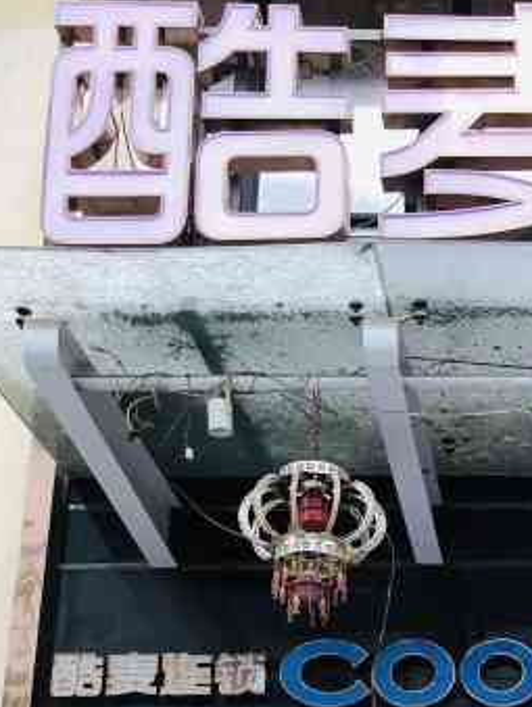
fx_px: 1575
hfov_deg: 18.0
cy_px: 718
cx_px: 684
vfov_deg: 24.1
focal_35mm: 77
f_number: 1.8
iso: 40
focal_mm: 3.99
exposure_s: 1/33
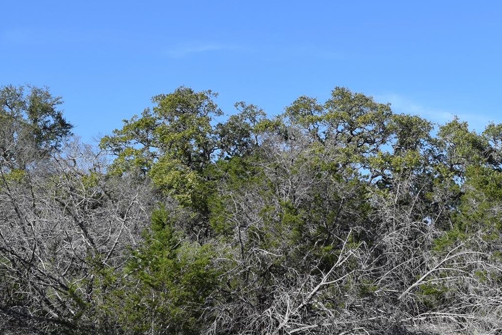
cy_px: 236
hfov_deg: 27.1
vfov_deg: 18.8
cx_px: 450
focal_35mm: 72
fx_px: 1004
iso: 200
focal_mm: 24
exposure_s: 1/320
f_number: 9
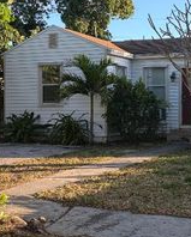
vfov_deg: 29.5
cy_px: 104
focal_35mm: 64
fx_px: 451
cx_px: 171
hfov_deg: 23.3
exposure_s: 1/601
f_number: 1.6
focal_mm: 5.96
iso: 64
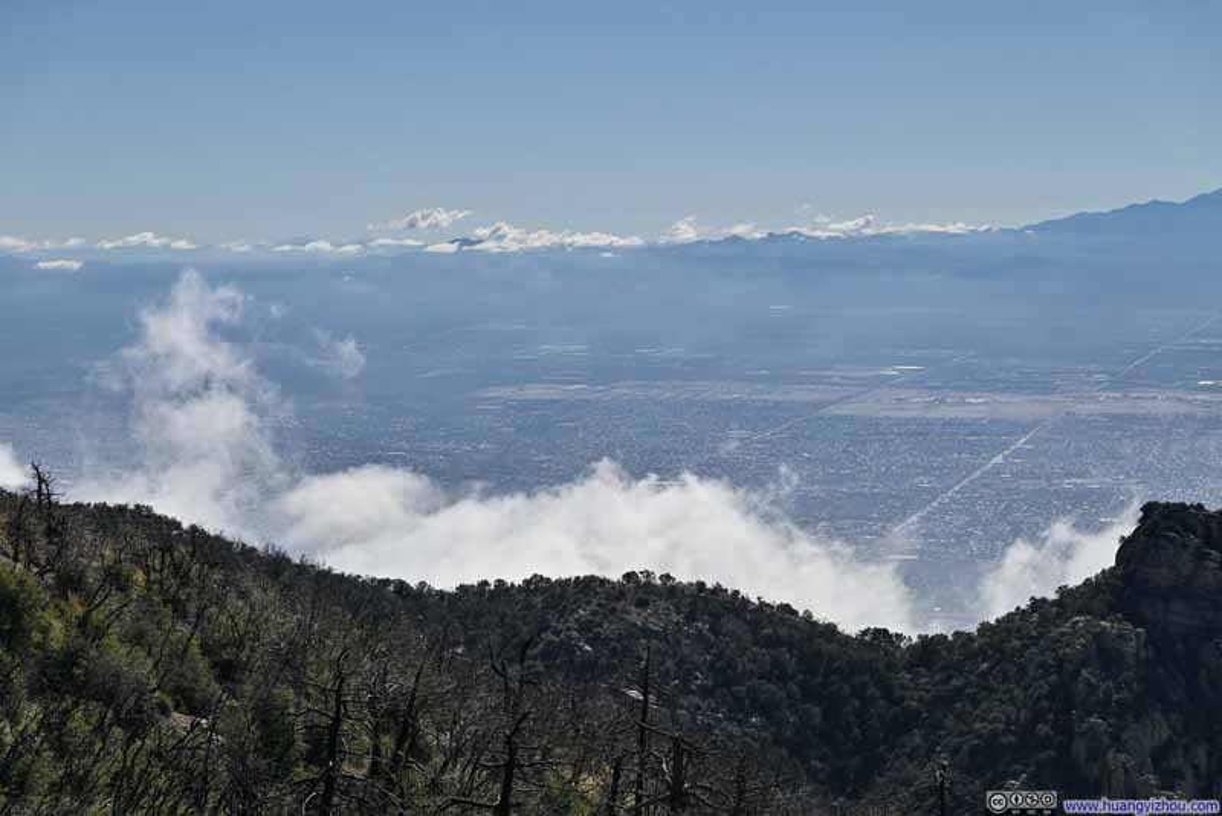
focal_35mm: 92
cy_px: 408
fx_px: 3124
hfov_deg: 22.1
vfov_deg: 14.9
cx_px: 611
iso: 100
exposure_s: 1/2000
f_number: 7.1
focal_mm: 92
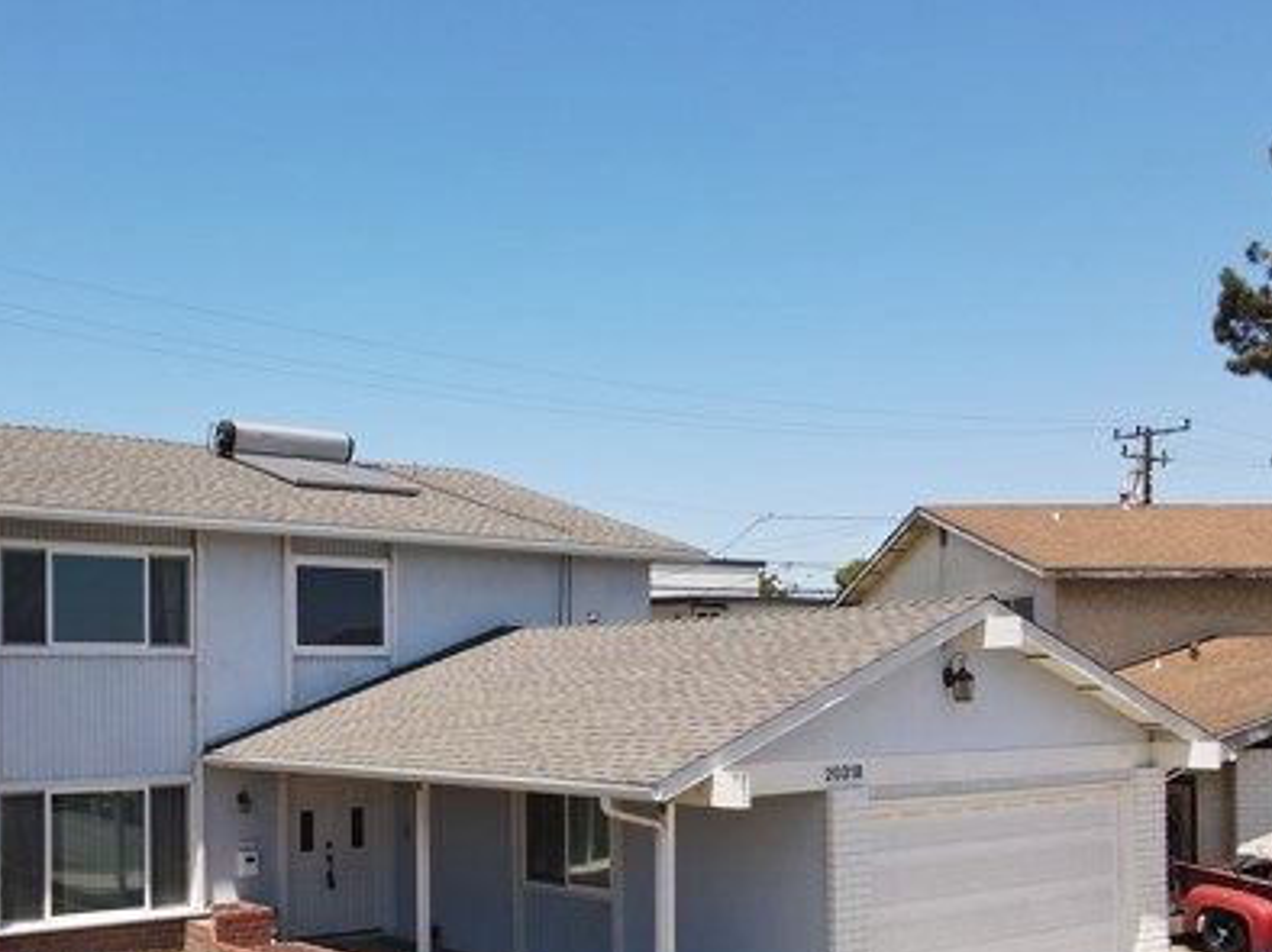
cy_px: 665
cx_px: 394
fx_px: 1432
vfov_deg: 36.3
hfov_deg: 46.9
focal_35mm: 39
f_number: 2.8
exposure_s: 1/500
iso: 100
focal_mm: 4.5
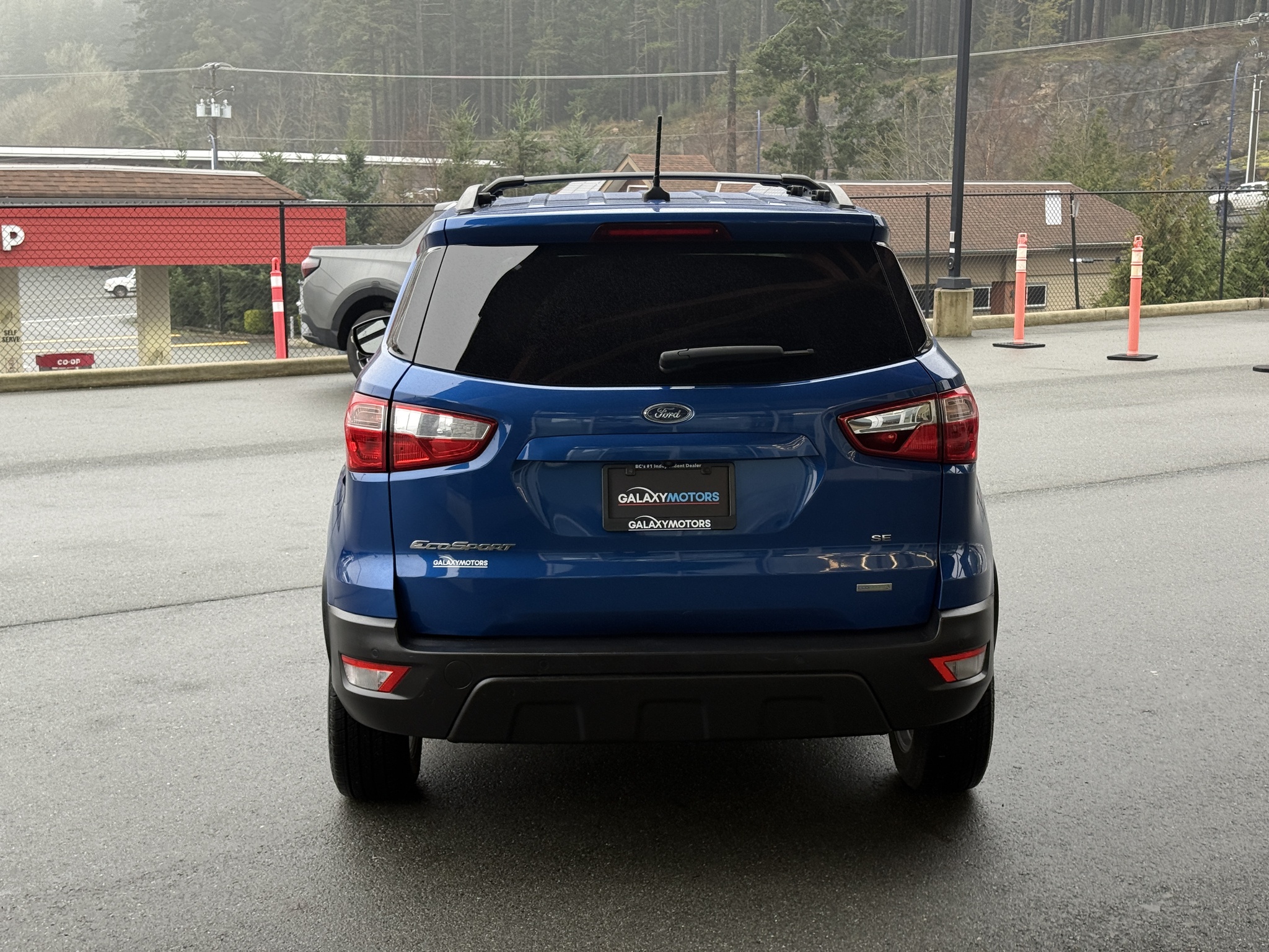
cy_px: 476
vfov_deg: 30.3
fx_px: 1760
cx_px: 634
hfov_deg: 39.7
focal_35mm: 48
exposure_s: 1/182
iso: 80
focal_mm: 6.76
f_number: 1.78
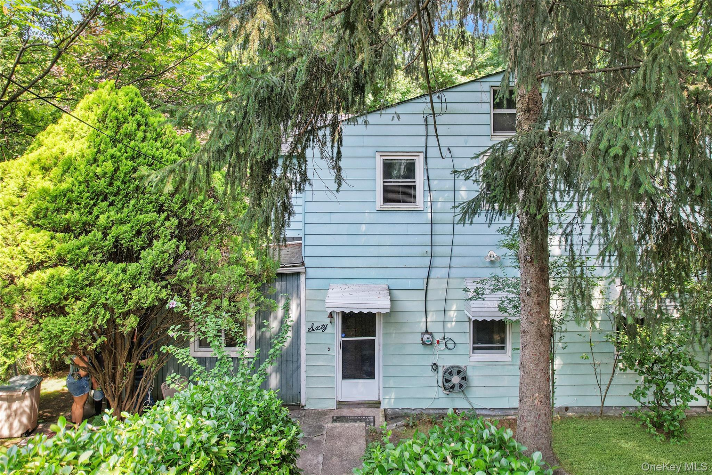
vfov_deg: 57.2
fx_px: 435
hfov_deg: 78.6
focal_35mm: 22
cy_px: 238
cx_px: 356
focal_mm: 8.38
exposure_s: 1/250
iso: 100
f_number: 2.8
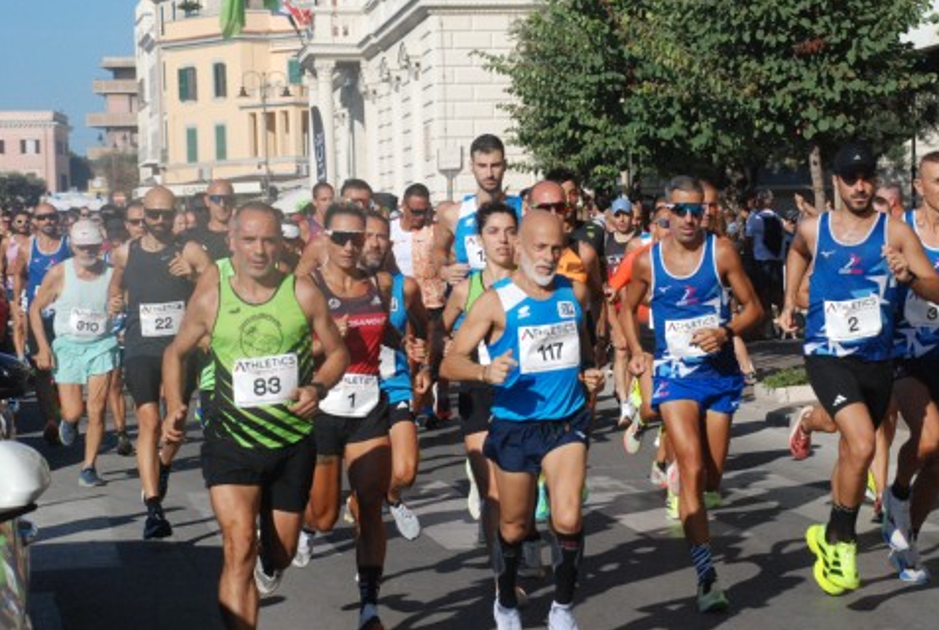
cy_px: 288
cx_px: 589
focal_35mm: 117
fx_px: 3057
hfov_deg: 17.4
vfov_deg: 11.8
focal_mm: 62
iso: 1000
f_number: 8
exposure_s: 1/2000
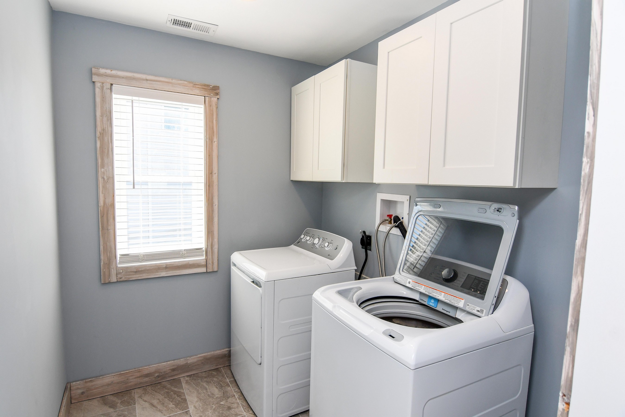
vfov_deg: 67.4
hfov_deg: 90.0
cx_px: 312
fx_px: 312
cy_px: 208
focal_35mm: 18
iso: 400
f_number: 8
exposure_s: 1/160
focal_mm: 12
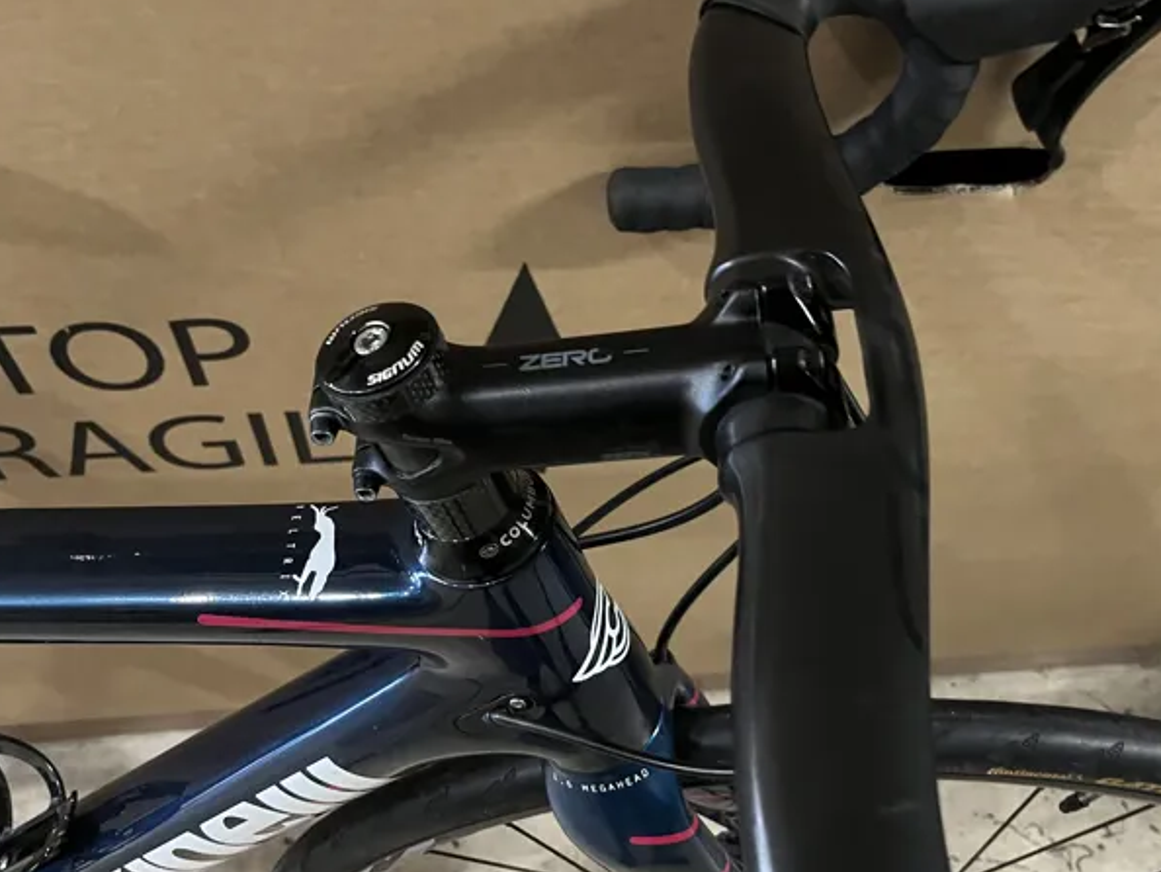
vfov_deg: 40.7
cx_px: 639
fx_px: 1174
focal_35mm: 35
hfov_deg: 52.5
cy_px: 430
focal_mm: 5.1
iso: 640
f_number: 1.6
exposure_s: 1/25
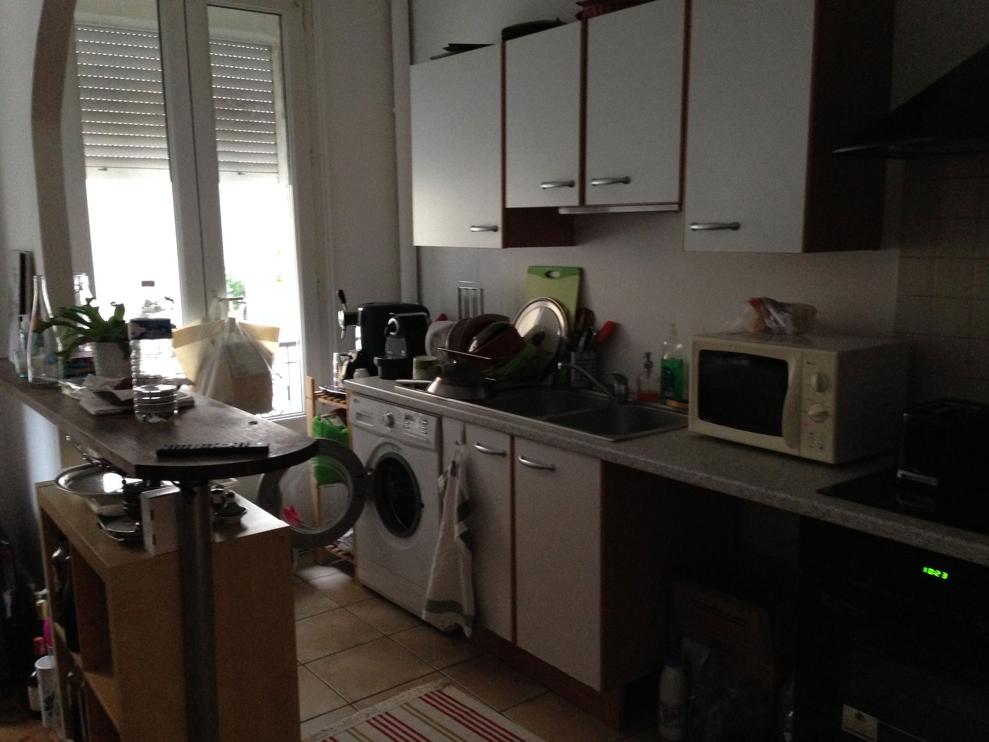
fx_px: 943
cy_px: 371
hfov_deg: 55.4
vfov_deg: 42.9
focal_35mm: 33
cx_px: 494
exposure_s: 1/15
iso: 320
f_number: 2.4
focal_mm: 4.12
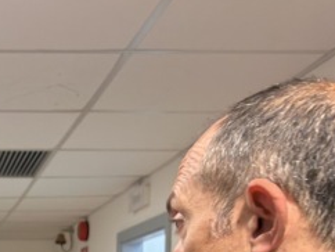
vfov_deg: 18.6
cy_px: 336
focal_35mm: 73
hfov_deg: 23.9
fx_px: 707
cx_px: -82
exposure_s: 1/50
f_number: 1.5
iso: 125
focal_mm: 5.7
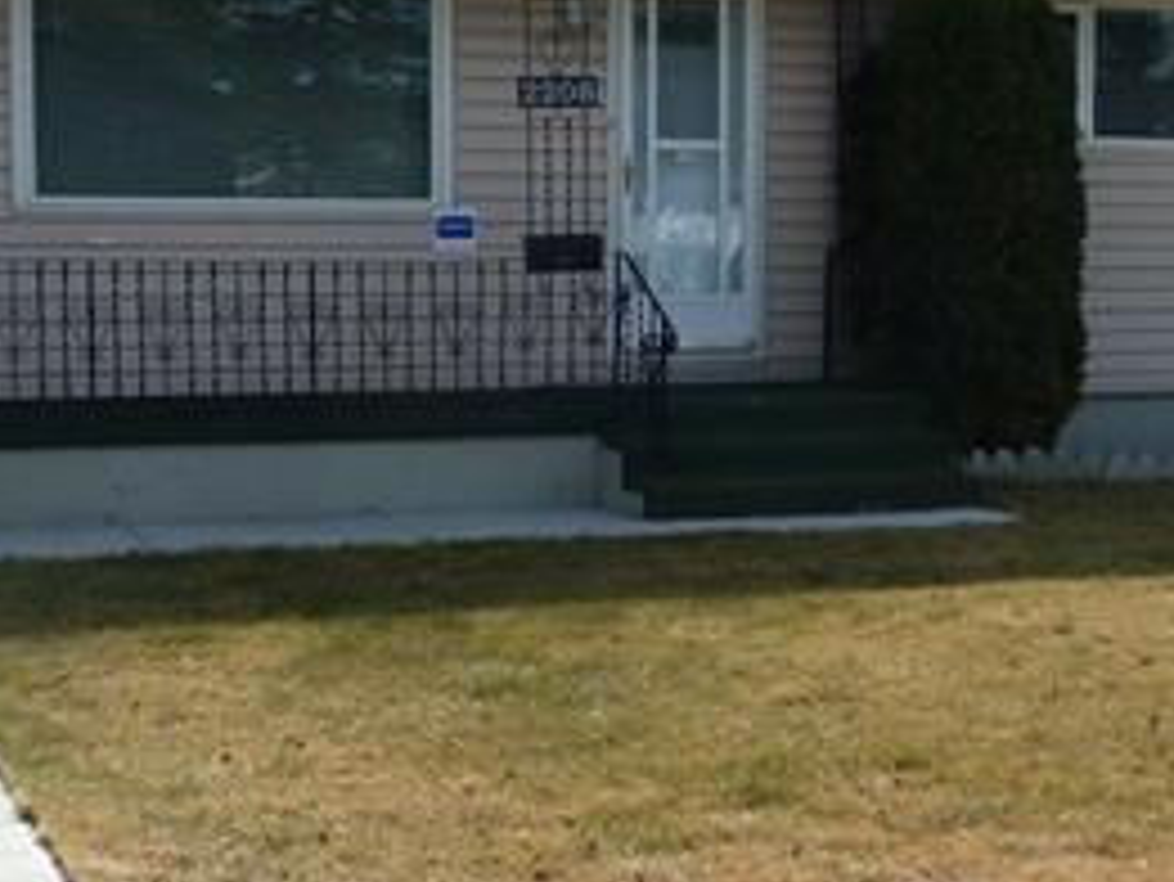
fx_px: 2409
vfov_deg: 20.7
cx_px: 679
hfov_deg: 27.4
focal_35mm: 71
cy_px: 454
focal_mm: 4.7
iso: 80
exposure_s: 1/500
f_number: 4
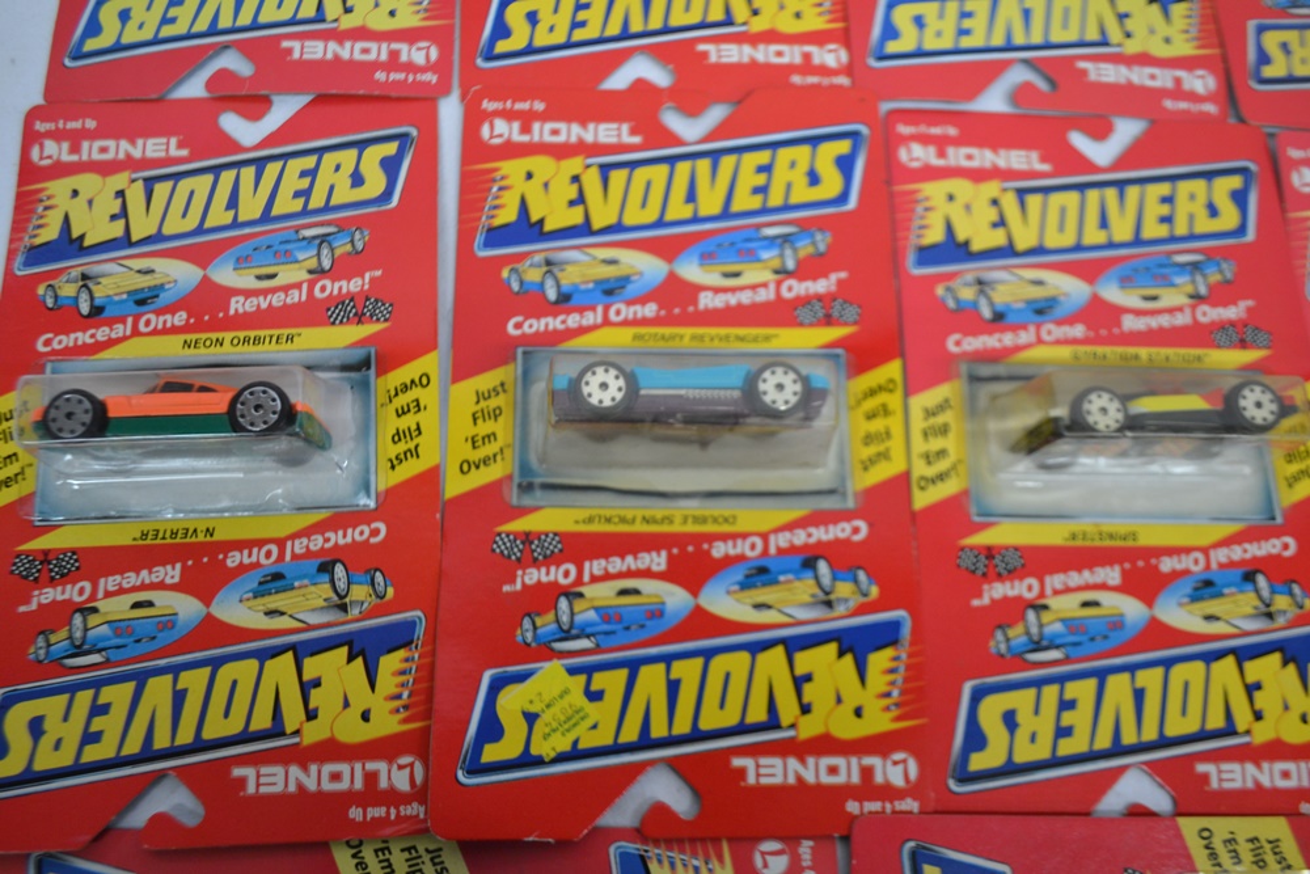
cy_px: 437
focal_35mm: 27
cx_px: 655
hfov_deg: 67.4
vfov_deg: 47.9
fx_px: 983
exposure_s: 1/60
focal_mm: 18
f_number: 3.5
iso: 720
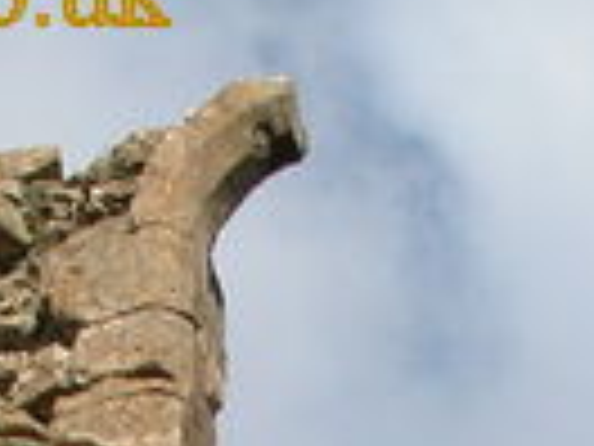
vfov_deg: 3.9
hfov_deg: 5.3
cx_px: 783
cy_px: 1243
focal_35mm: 375
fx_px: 6435
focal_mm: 15.7
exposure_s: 1/362
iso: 100
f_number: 6.4
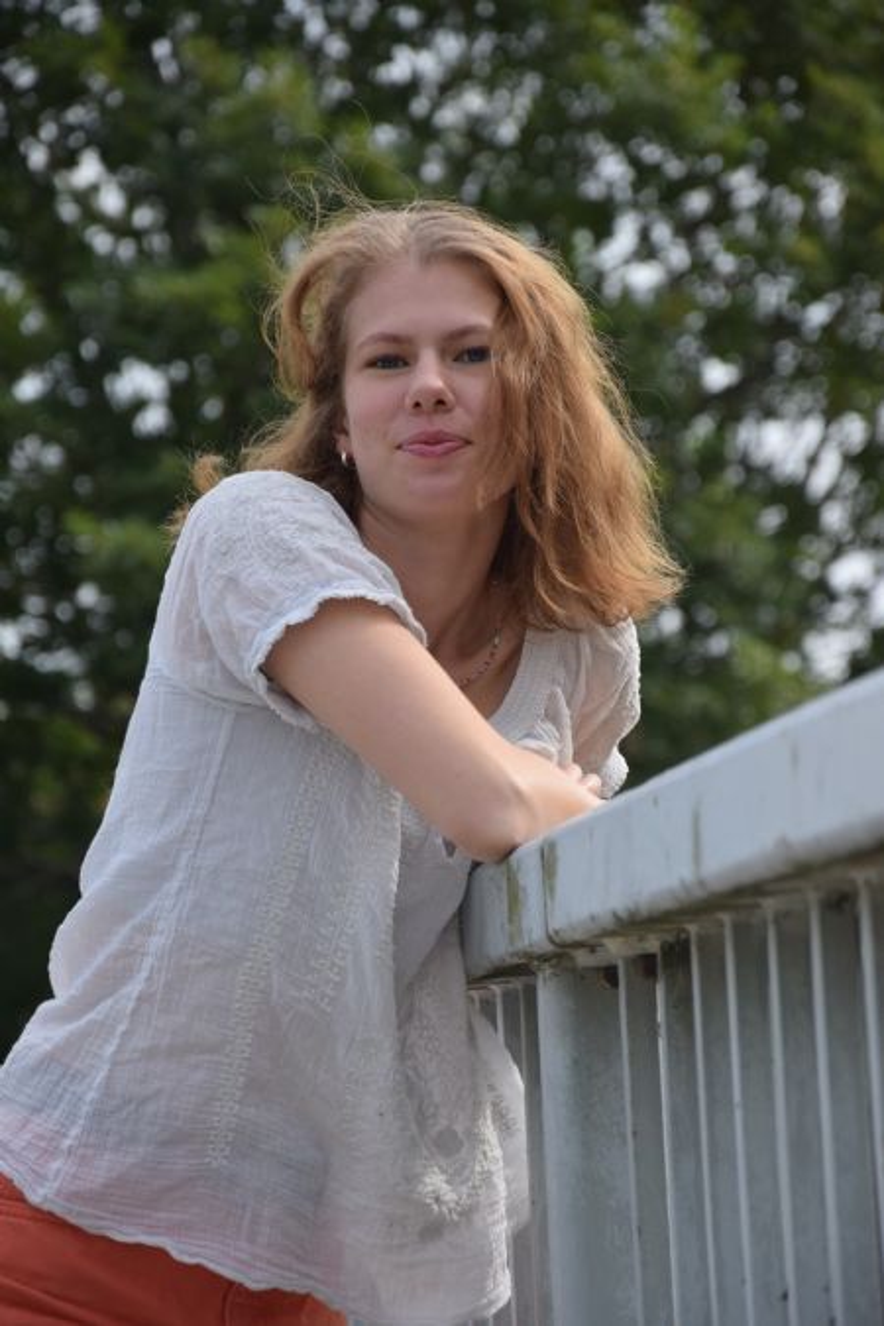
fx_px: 5801
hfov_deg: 8.7
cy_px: 663
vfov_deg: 13.0
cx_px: 442
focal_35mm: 158
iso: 800
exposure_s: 1/2000
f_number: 5.6
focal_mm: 105
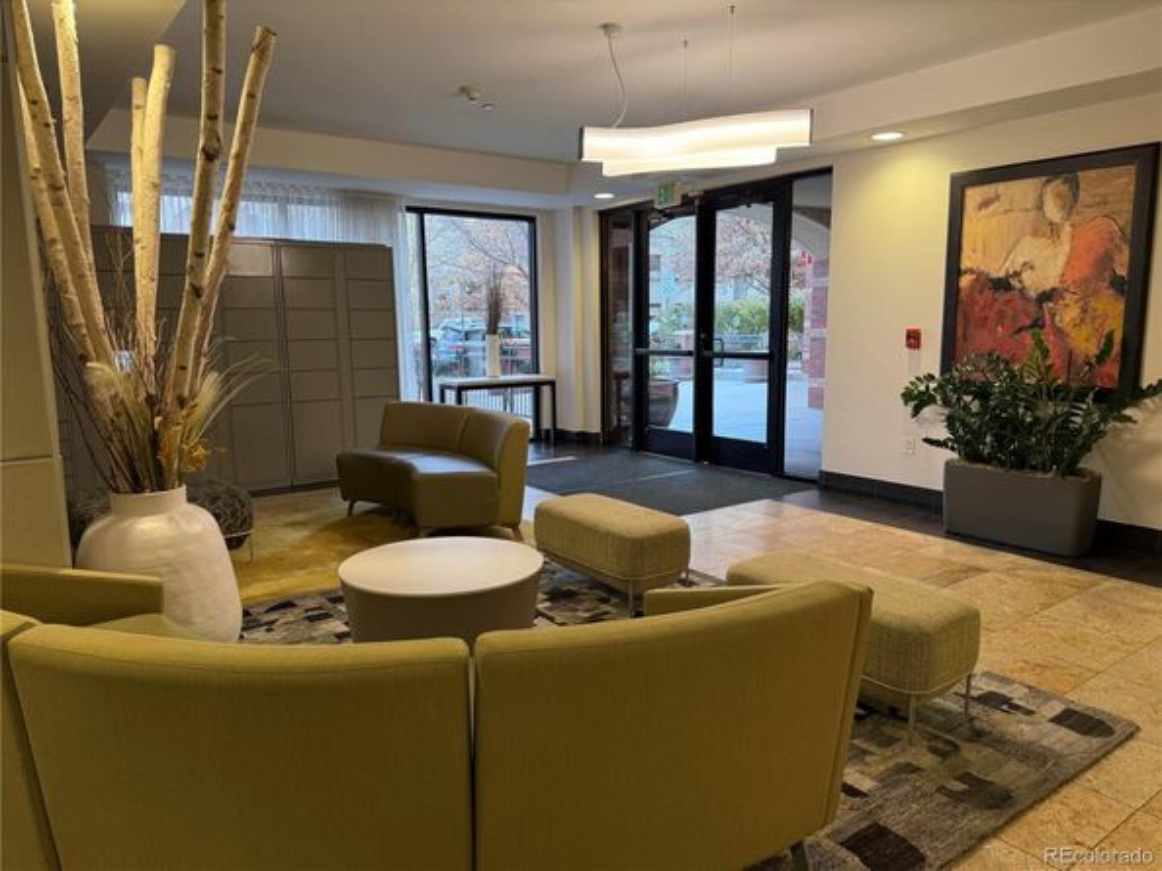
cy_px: 436
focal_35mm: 24
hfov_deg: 71.6
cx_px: 581
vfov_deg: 56.8
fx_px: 805
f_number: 1.78
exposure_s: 1/60
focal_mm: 6.76
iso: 125
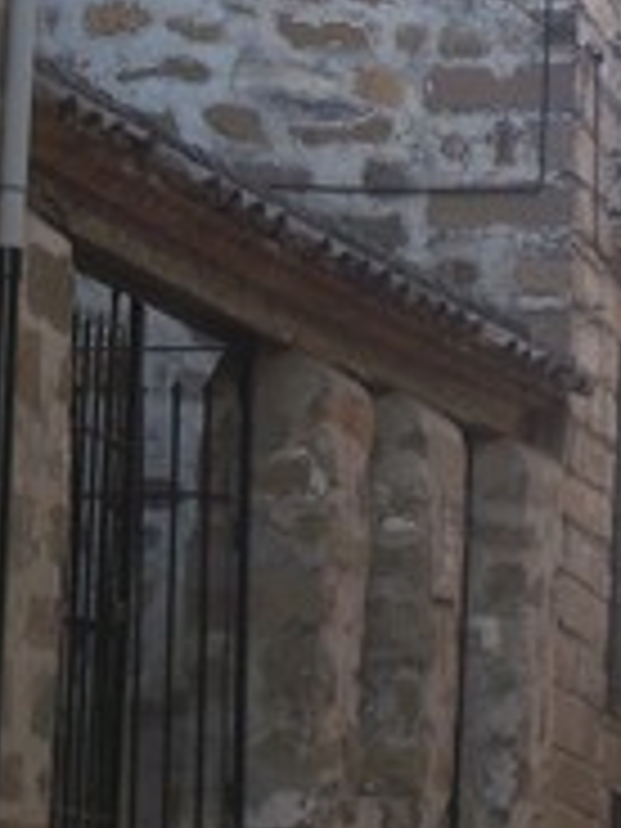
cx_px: 718
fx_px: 4951
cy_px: 252
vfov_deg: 9.5
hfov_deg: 7.1
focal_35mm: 207
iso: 50
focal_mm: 12.4
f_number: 4.2
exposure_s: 1/100
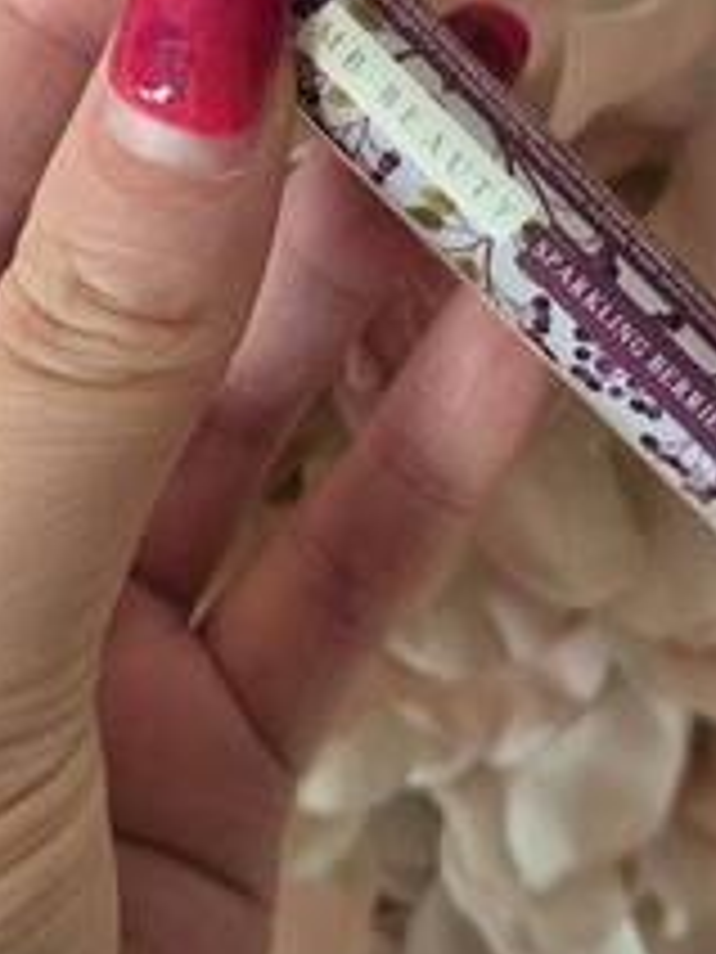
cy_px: 266
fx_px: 1793
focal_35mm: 65
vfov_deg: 29.5
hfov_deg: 22.6
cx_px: 410
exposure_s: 1/100
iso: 50
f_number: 1.8
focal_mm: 5.4
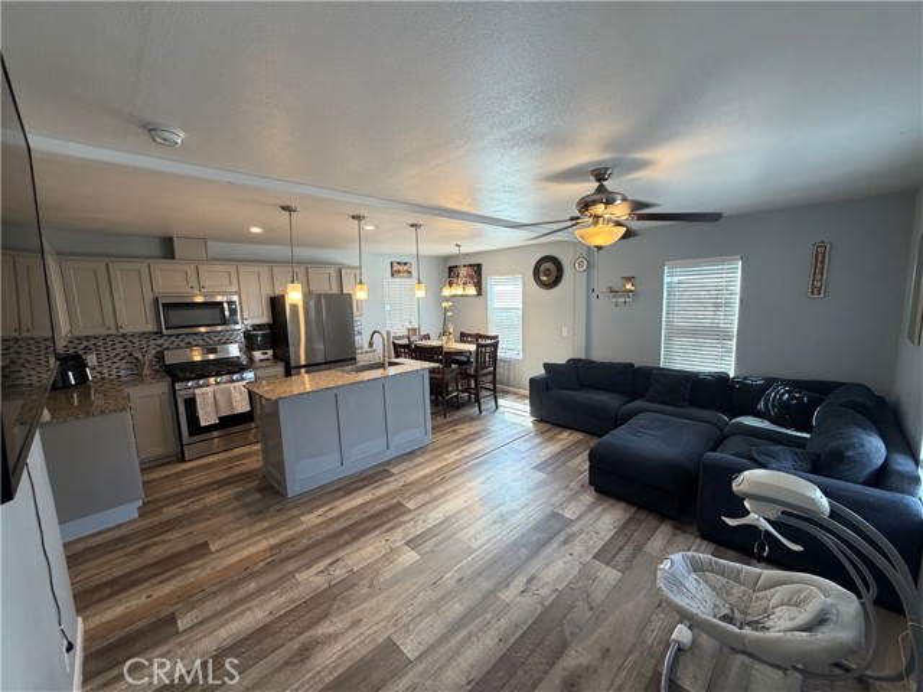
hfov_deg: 102.1
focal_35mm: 14
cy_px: 346
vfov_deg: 85.7
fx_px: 373
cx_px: 462
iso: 250
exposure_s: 1/120
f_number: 2.2
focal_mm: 2.22
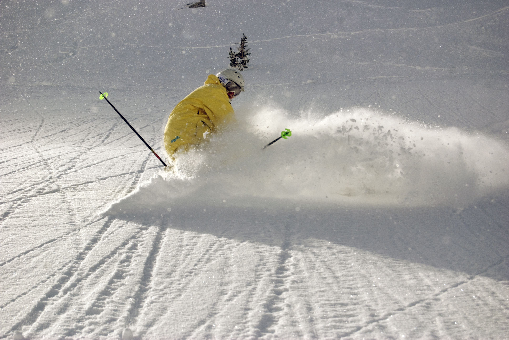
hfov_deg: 24.6
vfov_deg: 16.6
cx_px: 254
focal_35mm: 82
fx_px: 1168
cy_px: 170
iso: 400
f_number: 8
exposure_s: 1/2000
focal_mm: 55
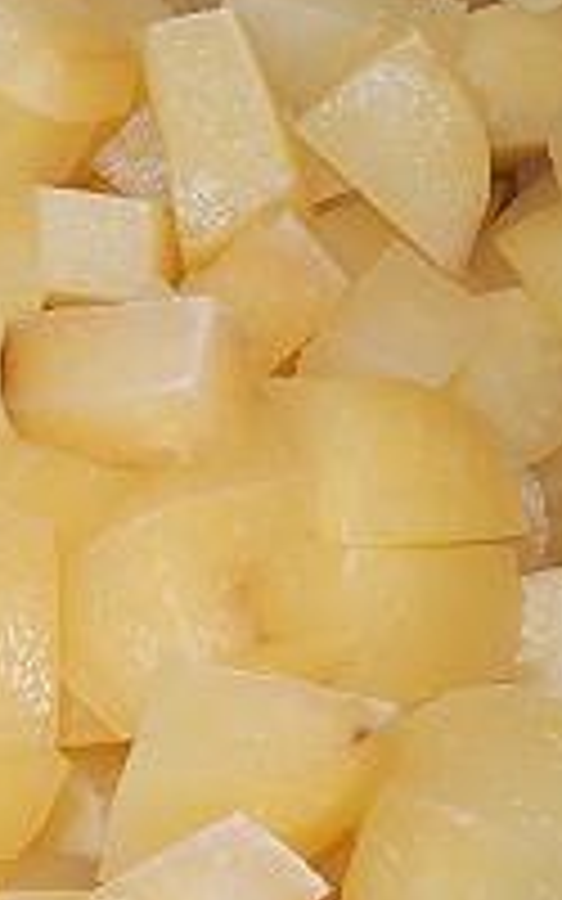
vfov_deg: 24.3
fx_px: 2083
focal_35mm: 85
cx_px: -198
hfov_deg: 14.6
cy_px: 590
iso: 200
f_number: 3.4
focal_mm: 4.5
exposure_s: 1/30
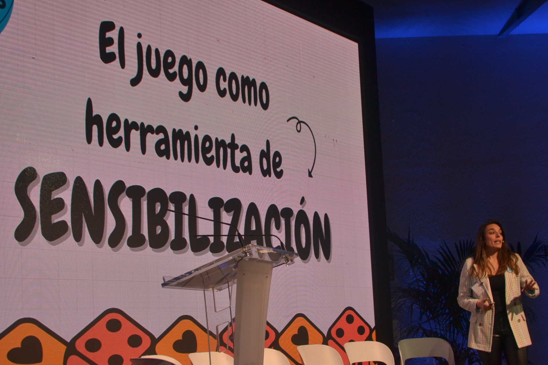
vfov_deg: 21.2
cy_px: 196
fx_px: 974
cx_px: 292
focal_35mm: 64
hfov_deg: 31.4
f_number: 5
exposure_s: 1/100
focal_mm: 38
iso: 400
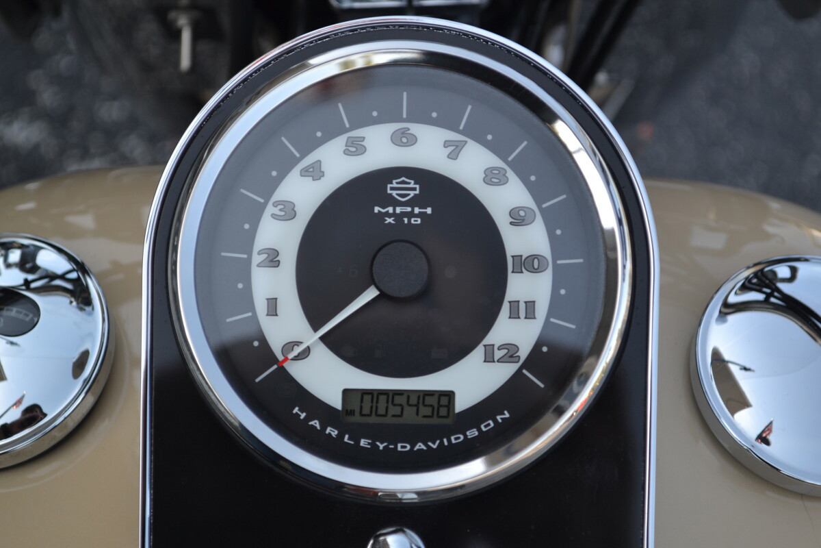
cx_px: 410
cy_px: 274
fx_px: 1710
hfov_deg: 27.0
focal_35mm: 75
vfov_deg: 18.2
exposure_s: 1/125
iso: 140
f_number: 5.6
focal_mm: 50
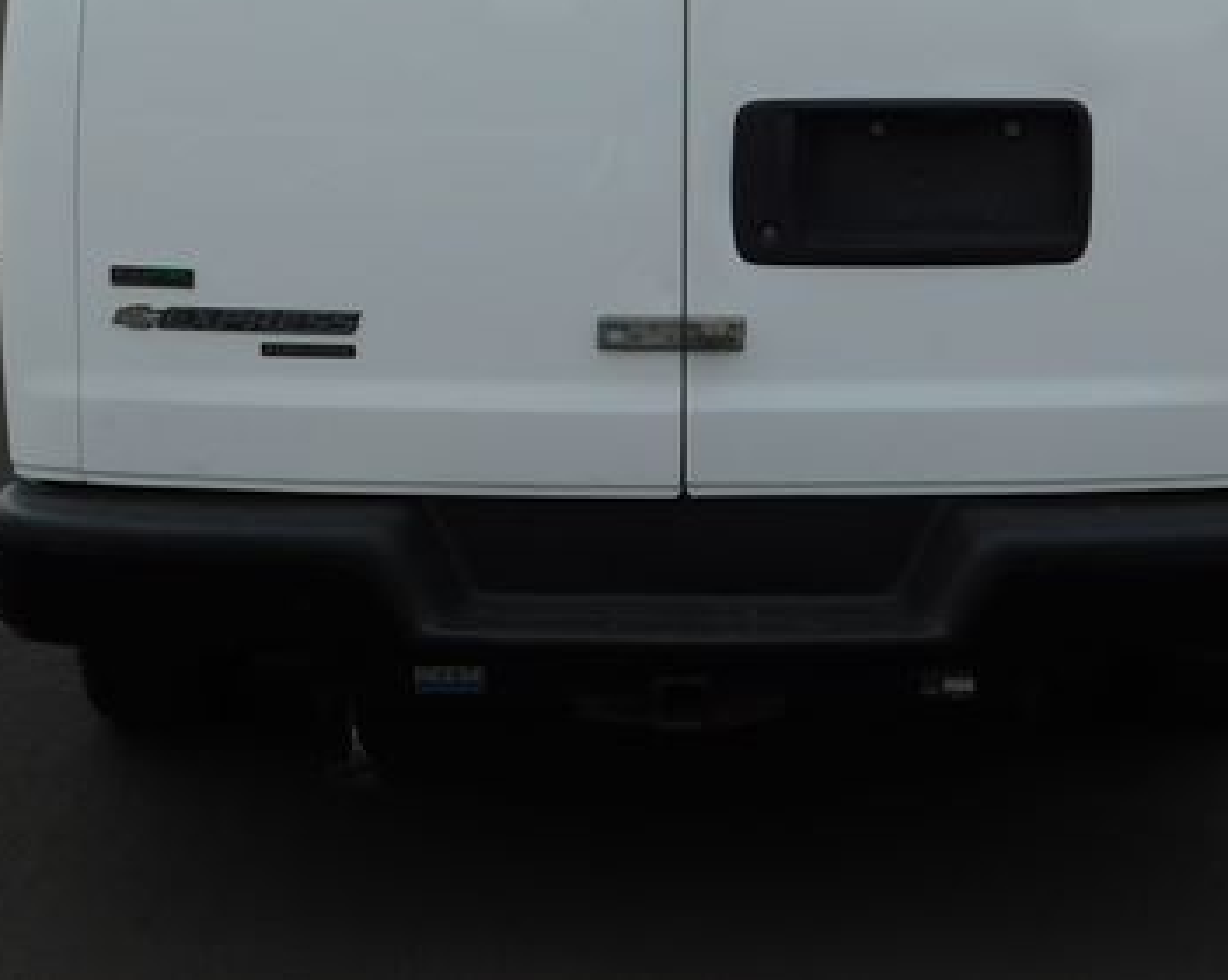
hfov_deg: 23.6
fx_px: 2941
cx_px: 691
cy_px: 30
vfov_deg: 18.5
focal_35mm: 81
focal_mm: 7.1
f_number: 3.6
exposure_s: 1/1000
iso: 125
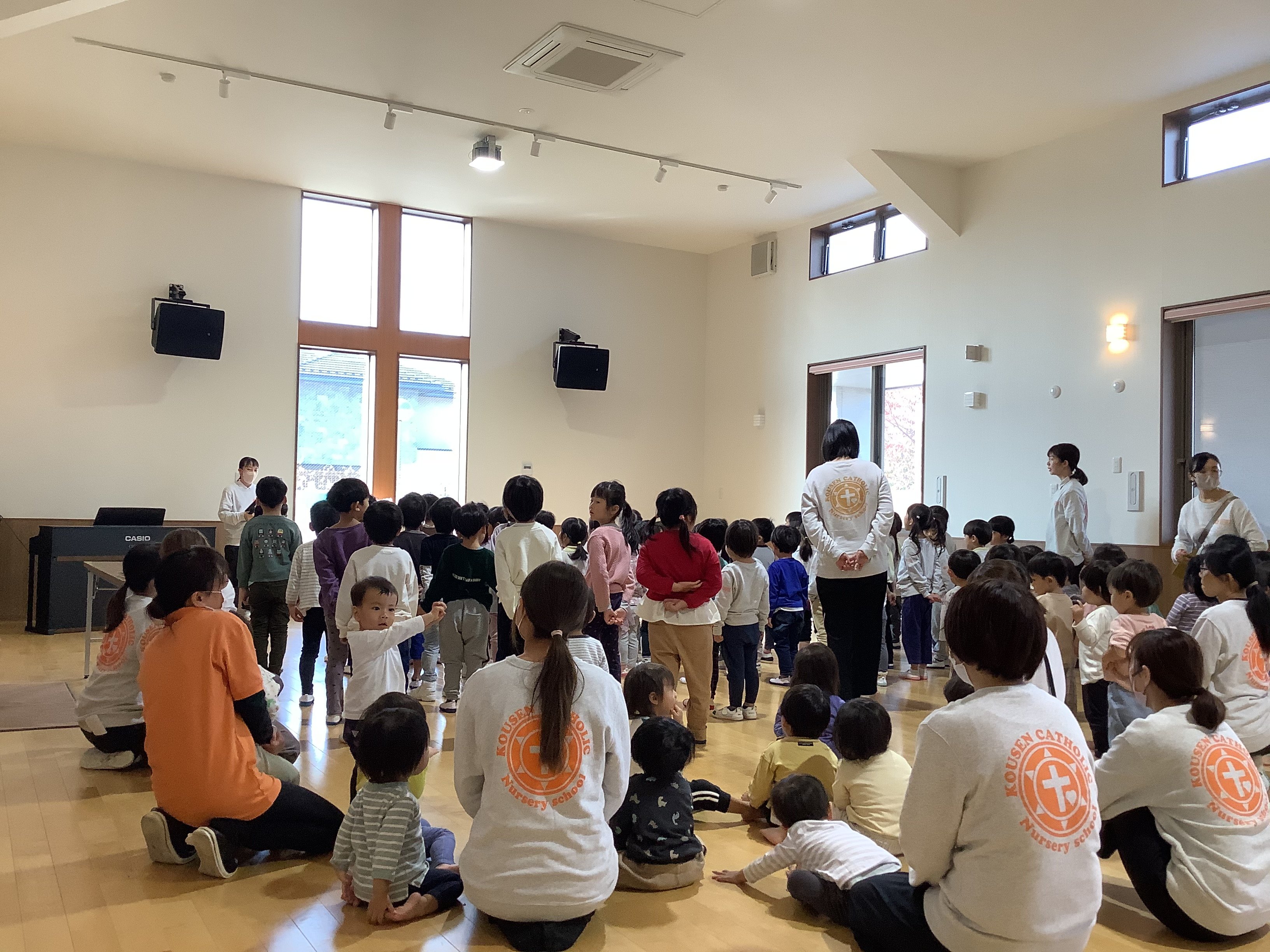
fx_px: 1137
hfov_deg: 58.4
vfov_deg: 45.4
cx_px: 635
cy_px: 476
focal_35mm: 31
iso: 80
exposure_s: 1/120
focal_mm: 3.3
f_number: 2.4
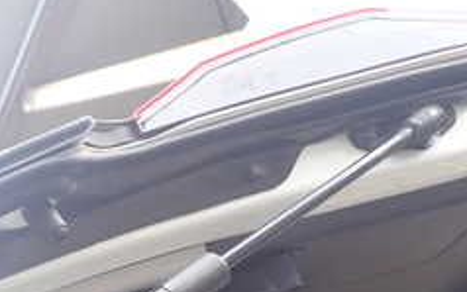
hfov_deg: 23.8
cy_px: 400
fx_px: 1019
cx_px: -73
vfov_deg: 15.4
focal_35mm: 80
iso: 100
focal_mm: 5.4
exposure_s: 1/80
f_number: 3.2
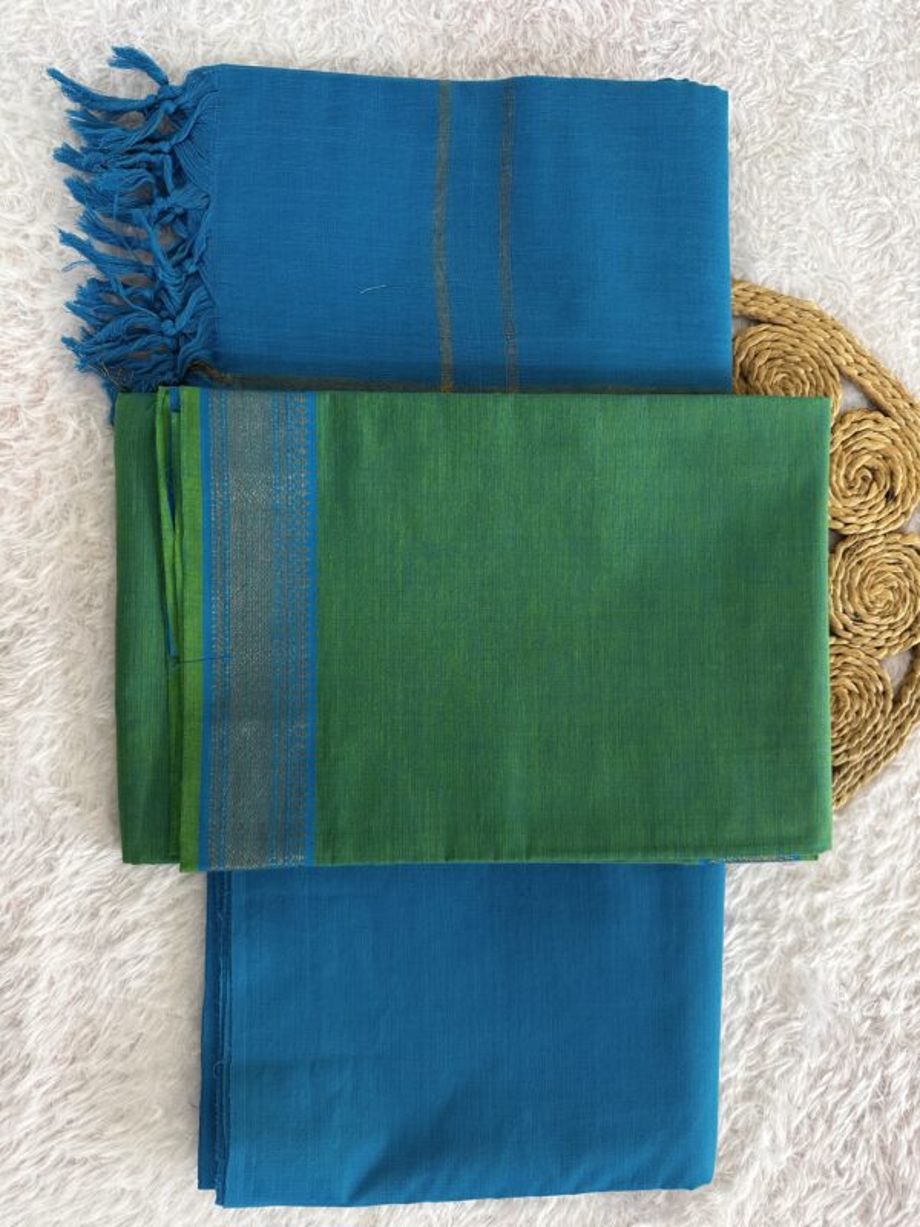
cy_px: 614
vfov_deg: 71.6
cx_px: 460
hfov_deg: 56.8
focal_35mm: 24
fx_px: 850
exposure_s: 1/50
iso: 200
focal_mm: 6.86
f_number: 1.78
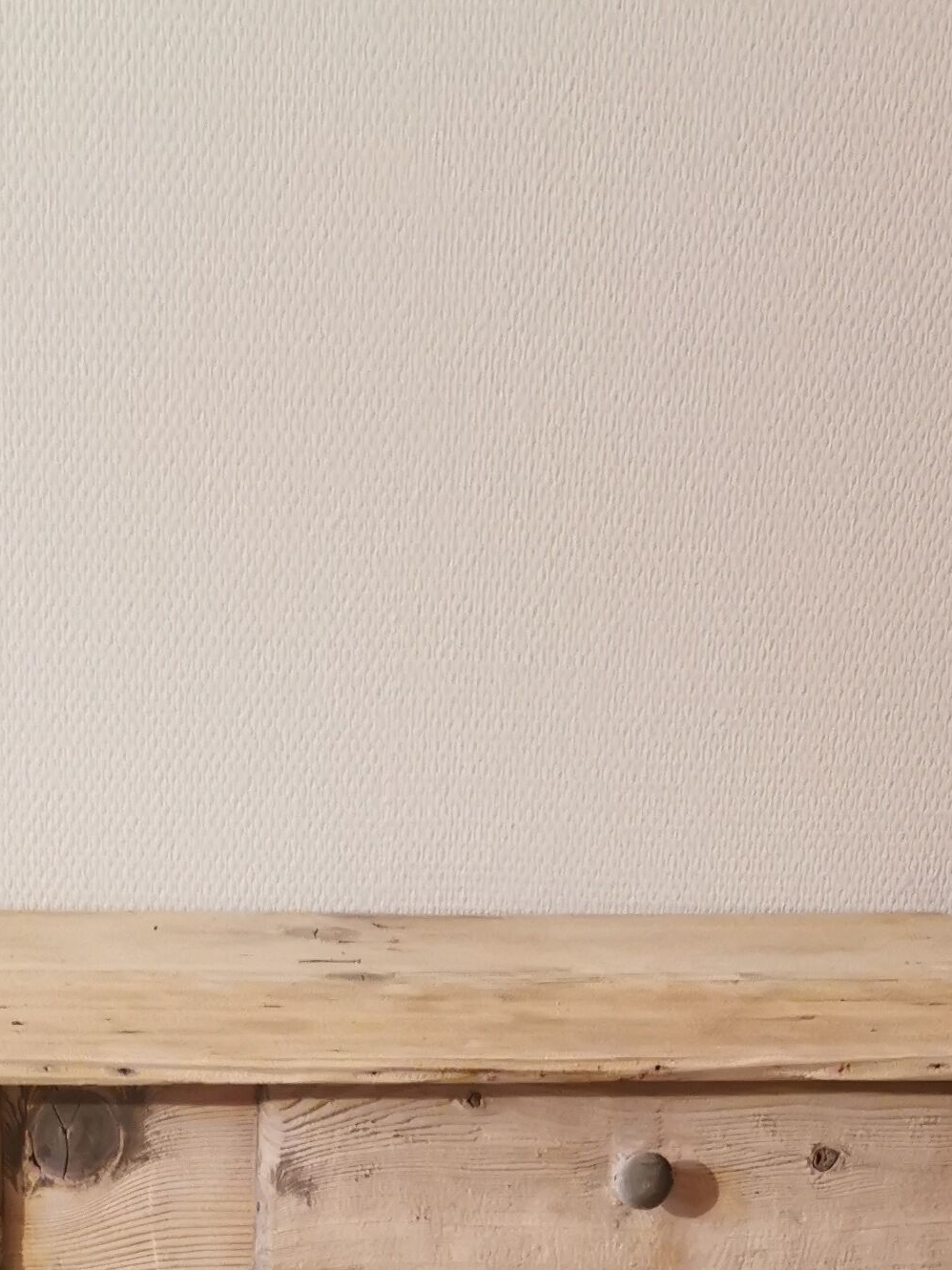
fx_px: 2714
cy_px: 1663
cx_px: 202
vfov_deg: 23.3
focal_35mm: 74
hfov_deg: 19.7
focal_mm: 5.56
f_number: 1.6
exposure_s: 1/50
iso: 250
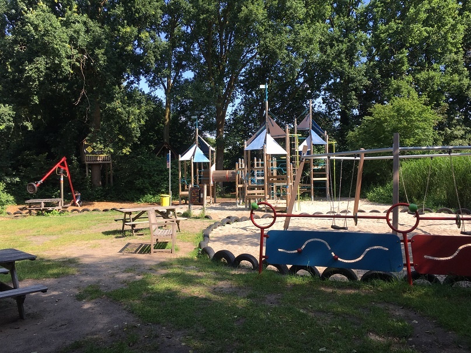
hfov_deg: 61.7
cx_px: 236
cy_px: 176
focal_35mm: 29
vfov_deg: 48.2
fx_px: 395
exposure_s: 1/574
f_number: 2.2
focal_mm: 4.15
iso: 25
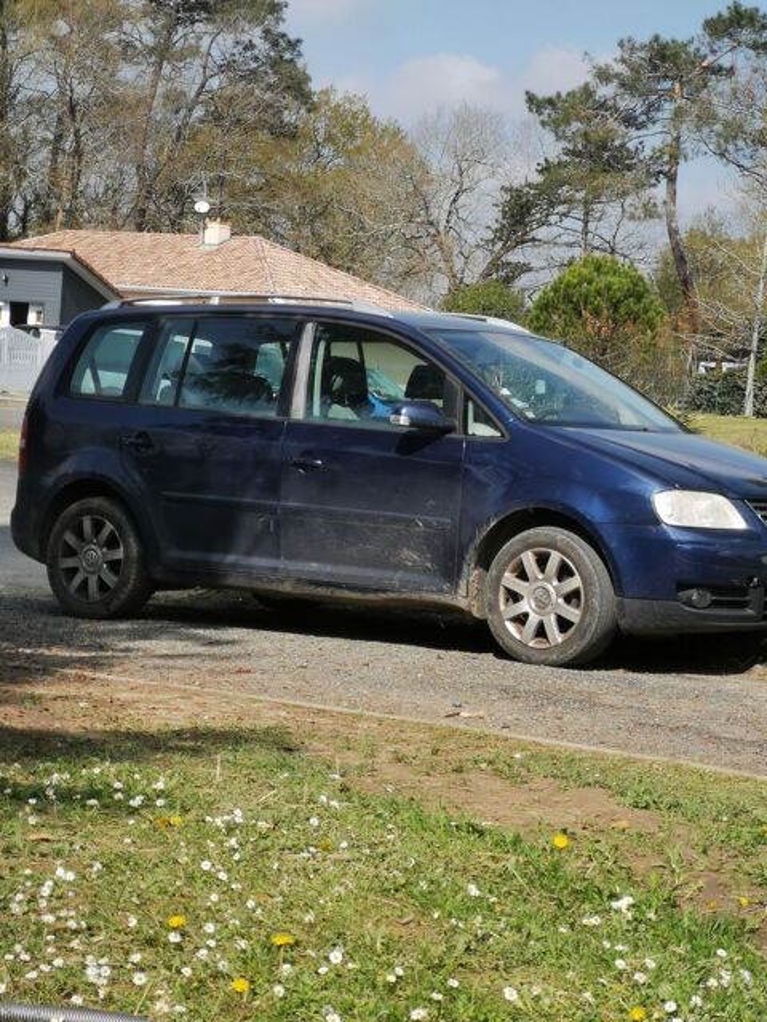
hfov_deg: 18.2
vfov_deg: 24.1
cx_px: 384
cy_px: 511
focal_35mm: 81
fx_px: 2393
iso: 50
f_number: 2.4
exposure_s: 1/1287
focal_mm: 7.48
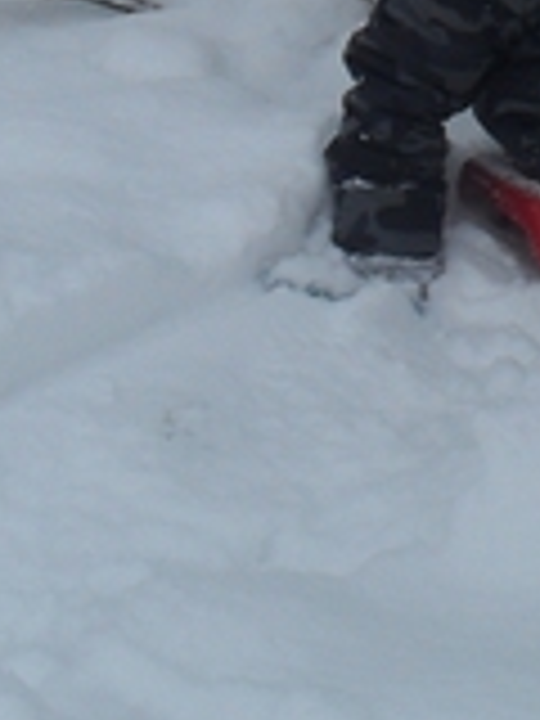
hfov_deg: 10.7
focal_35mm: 131
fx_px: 2725
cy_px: -158
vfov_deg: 14.5
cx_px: 909
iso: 100
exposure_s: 1/125
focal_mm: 6.3
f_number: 8.4
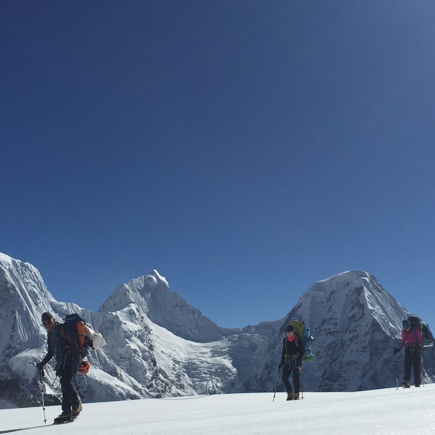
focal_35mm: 57
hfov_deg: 30.0
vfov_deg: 29.9
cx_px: 205
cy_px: 276
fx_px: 810
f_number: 2.2
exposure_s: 1/7937
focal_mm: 4.15
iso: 32
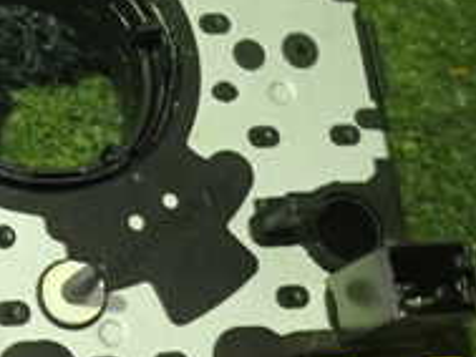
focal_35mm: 95
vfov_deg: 15.6
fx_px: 1307
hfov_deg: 20.1
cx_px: 28
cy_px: 168
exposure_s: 1/30
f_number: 2.3
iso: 800
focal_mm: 5.4
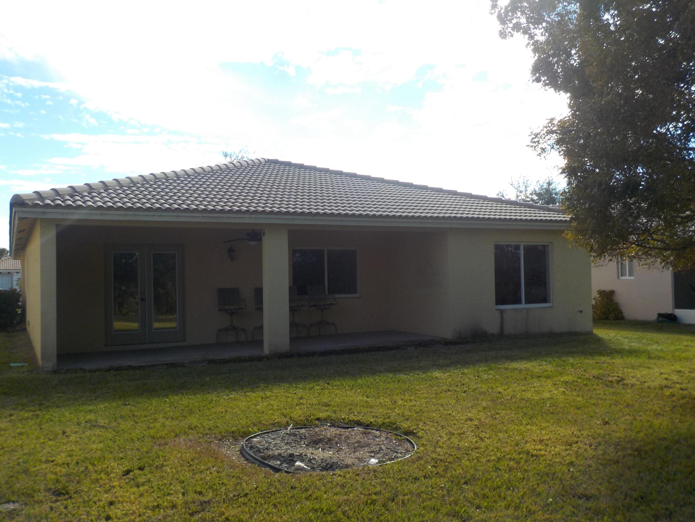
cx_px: 348
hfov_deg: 60.0
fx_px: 602
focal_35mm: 30
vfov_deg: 46.8
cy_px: 261
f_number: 3.3
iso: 125
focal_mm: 4.1
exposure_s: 1/800
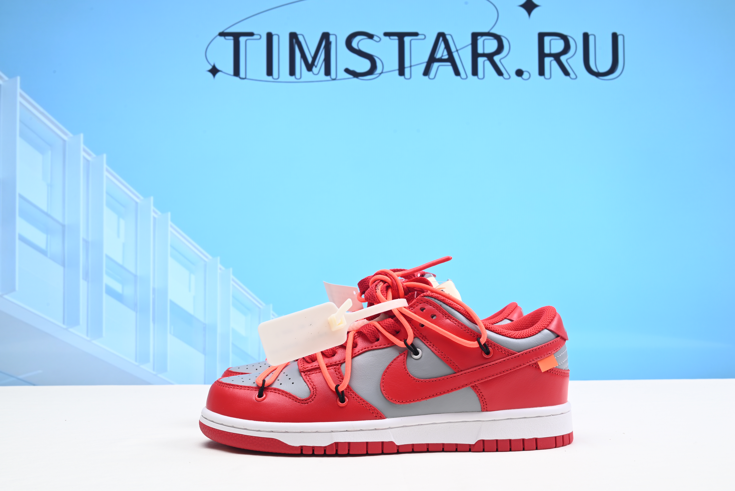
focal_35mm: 43
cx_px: 368
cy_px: 246
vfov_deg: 31.2
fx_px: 878
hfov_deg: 45.4
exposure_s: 1/2
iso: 100
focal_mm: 43
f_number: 16
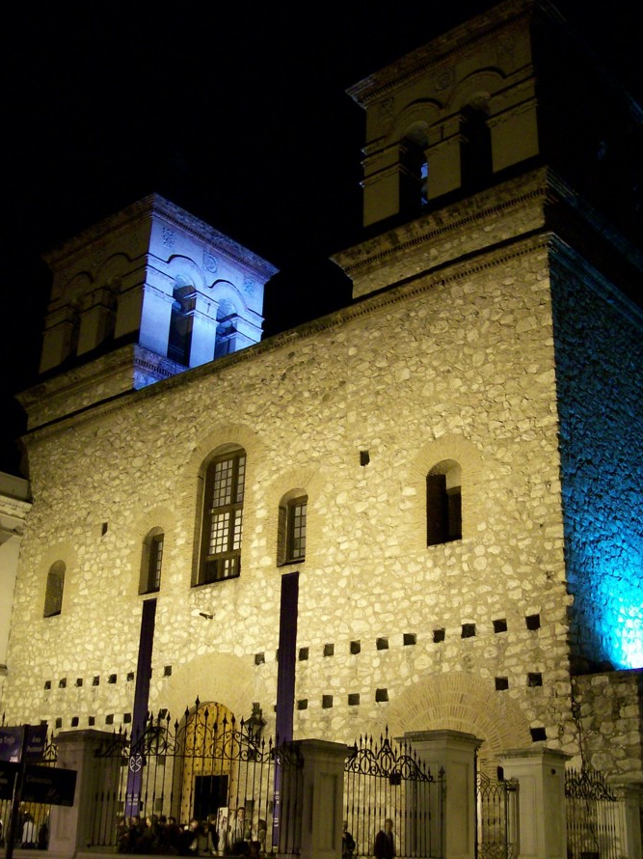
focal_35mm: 41
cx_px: 364
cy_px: 419
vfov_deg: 45.8
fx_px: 1016
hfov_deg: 35.1
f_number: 2.7
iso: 160
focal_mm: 6
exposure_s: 1/8
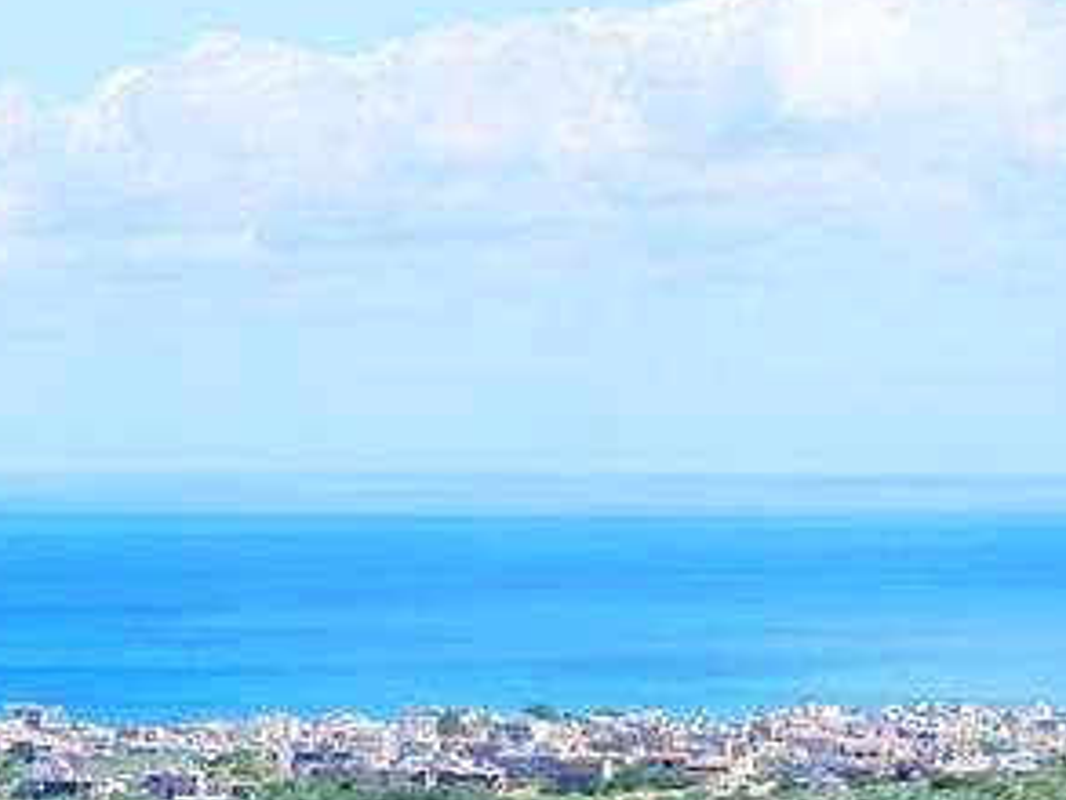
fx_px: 6963
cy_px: 1585
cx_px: 309
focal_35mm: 226
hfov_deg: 8.7
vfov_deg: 6.4
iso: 100
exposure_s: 1/400
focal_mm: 34
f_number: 6.3
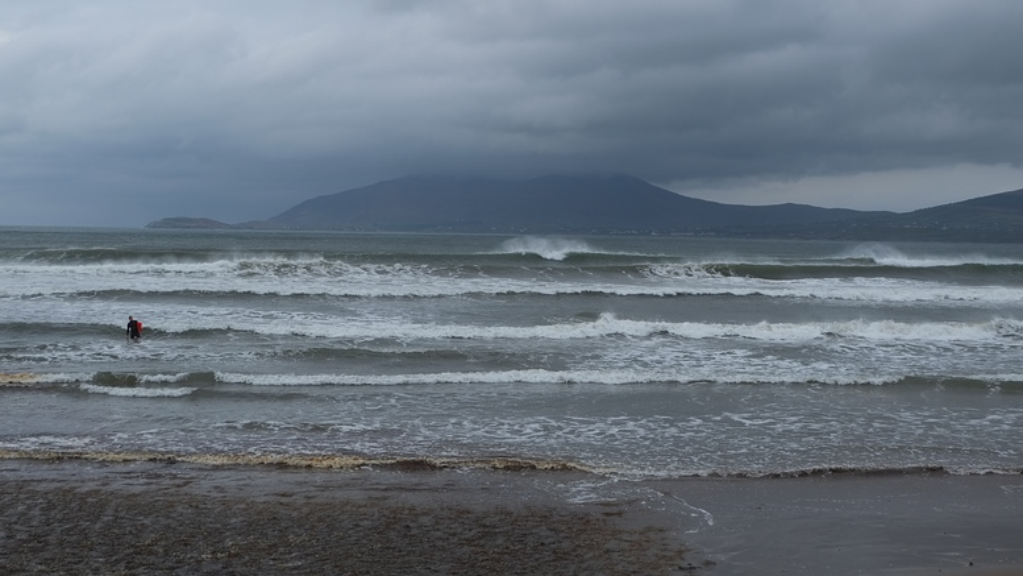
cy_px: 237
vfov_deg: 21.4
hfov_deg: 37.2
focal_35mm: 56
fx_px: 1519
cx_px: 508
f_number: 6.4
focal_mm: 35.5
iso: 200
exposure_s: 1/450
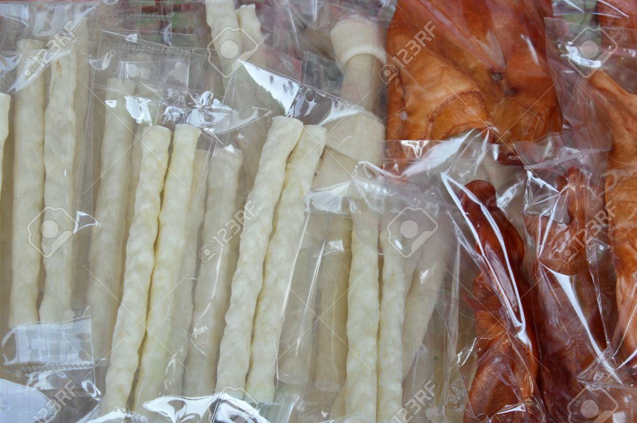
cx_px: 318
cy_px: 212
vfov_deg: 18.9
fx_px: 1273
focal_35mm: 72
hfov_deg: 28.1
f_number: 8
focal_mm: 48
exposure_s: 1/60
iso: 100
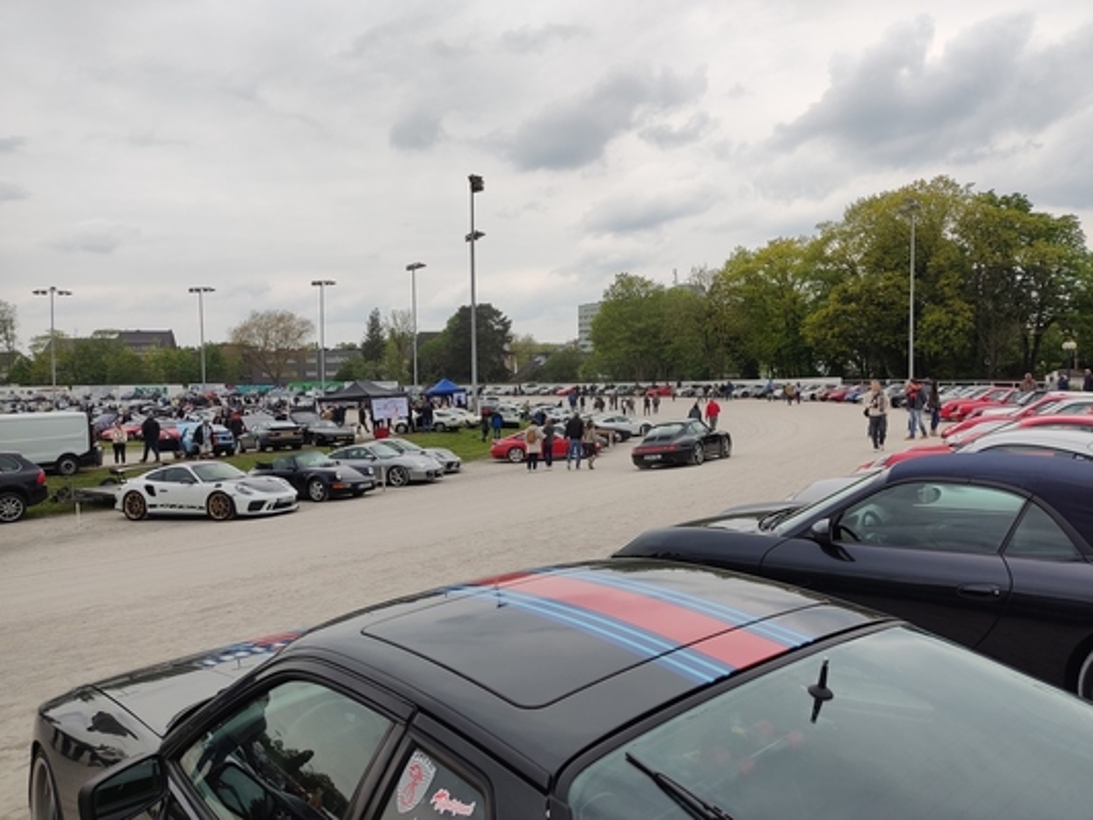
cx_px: 546
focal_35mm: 25
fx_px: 790
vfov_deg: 54.9
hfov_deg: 69.4
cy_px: 410
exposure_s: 1/1178
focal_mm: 4.71
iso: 50
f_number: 1.79
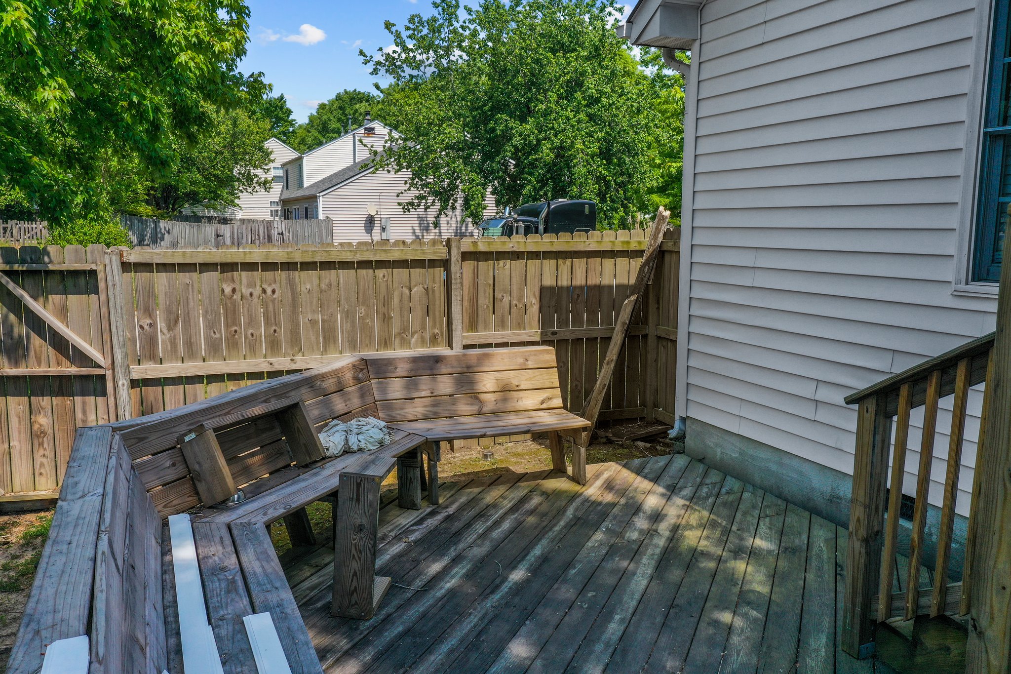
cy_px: 337
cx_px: 506
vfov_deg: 46.4
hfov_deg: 65.5
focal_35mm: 28
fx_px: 786
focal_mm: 10.26
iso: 100
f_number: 5.6
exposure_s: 1/400
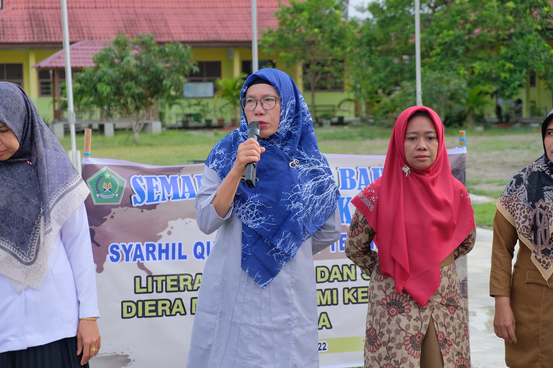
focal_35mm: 79
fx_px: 1213
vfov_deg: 17.3
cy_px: 184
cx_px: 276
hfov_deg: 25.7
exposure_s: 1/800
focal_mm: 52.7
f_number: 4
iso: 640
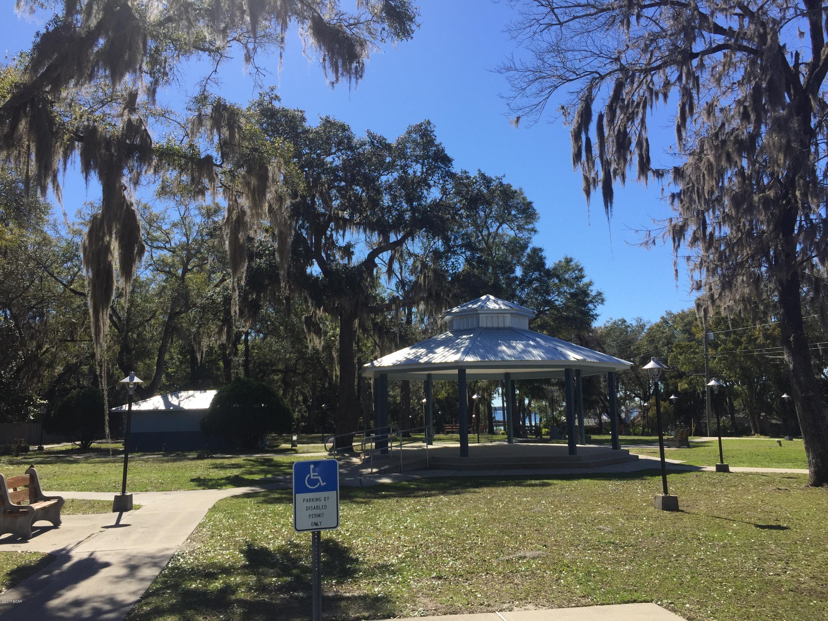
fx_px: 694
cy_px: 310
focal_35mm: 29
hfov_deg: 61.7
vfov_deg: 48.2
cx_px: 414
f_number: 2.2
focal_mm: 4.15
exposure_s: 1/1799
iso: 32
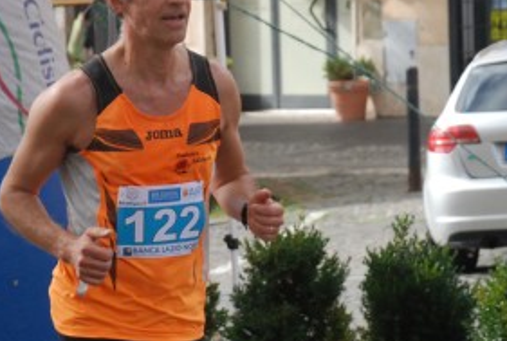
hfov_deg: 8.6
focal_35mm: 240
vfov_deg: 5.8
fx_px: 3390
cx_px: 213
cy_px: 154
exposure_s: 1/1000
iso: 1000
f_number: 5.6
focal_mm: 75
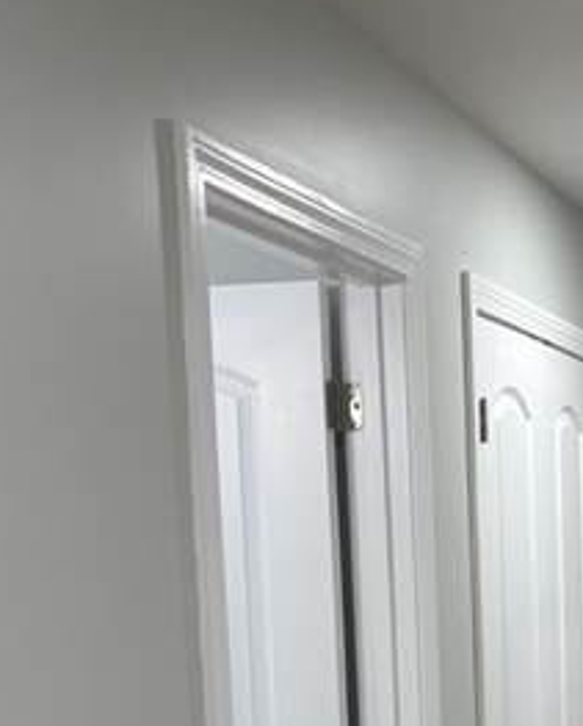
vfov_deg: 24.3
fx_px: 1593
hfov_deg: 19.8
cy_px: 759
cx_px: 649
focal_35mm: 74
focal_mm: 5.96
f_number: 1.6
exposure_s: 1/60
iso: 80
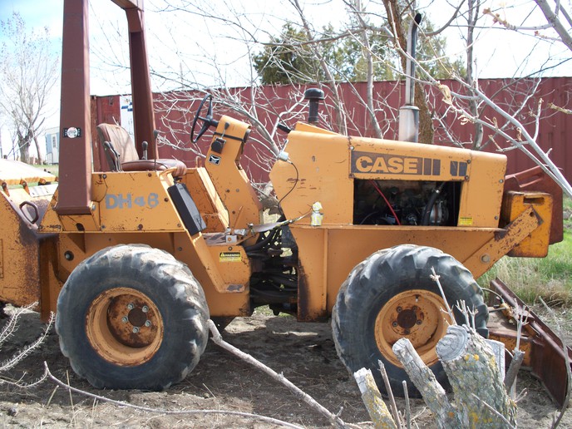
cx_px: 286
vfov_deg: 39.7
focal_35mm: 36
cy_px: 214
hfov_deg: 51.4
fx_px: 595
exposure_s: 1/320
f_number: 2.8
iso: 64
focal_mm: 7.54
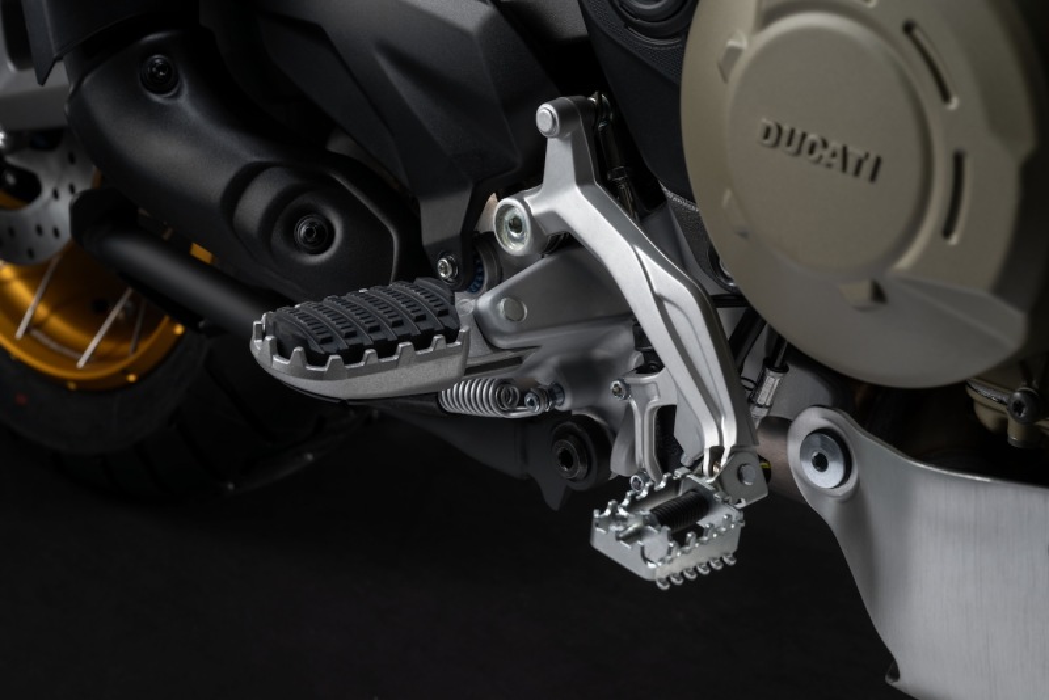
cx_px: 524
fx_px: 2040
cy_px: 350
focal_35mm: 70
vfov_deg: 19.5
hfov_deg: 28.8
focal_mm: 70
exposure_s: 1/60
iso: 100
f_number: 10
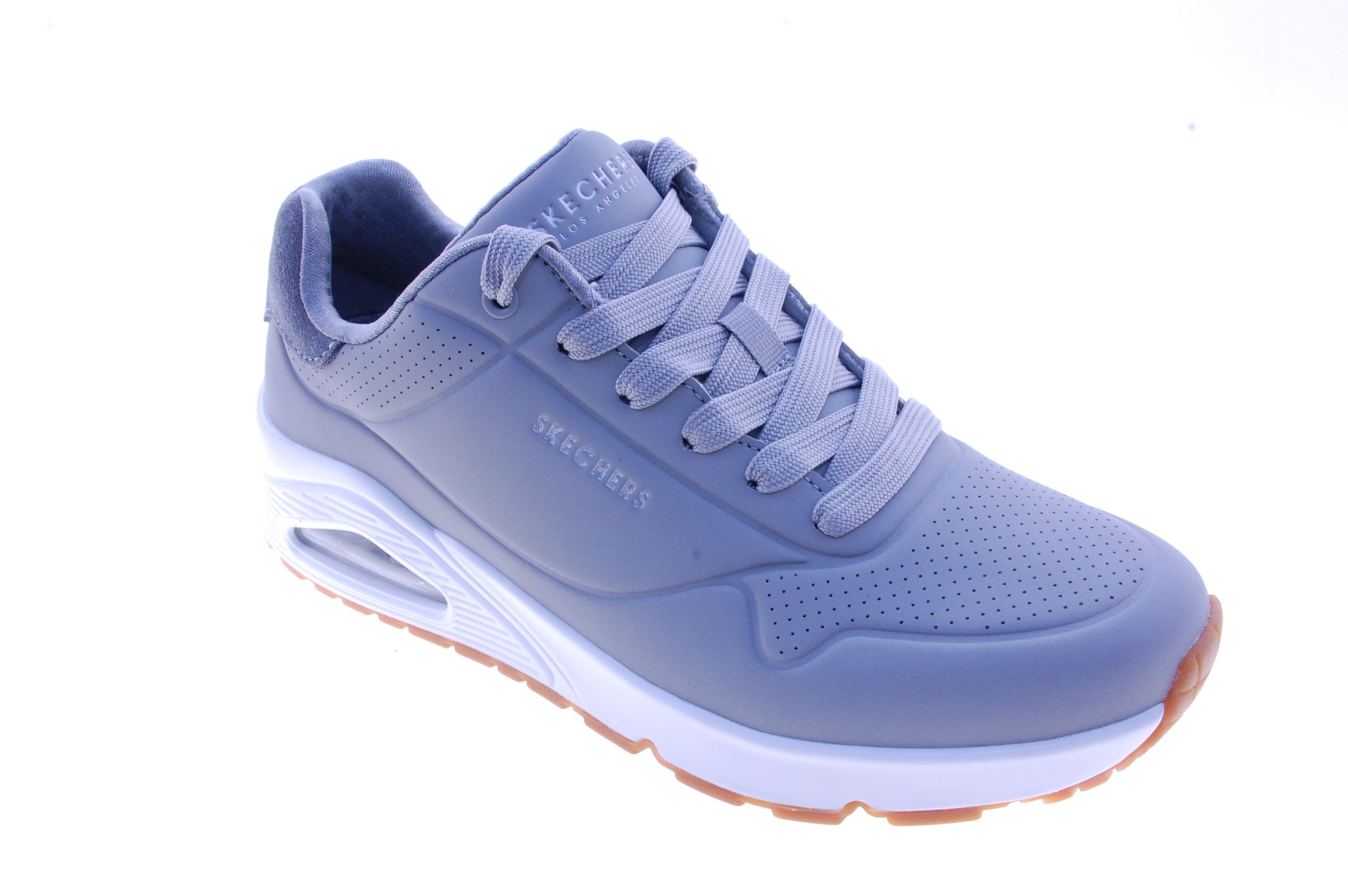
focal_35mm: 39
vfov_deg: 34.1
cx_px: 674
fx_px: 1459
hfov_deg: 49.6
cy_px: 448
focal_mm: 26
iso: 800
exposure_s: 1/30
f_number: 13
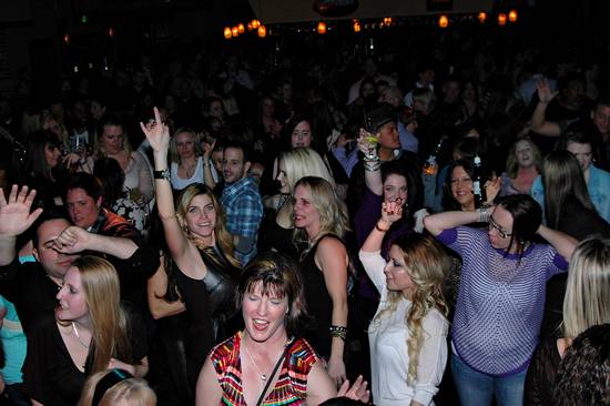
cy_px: 203
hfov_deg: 46.4
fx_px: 711
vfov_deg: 31.9
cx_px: 305
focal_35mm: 42
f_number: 5
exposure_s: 1/60
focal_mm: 28
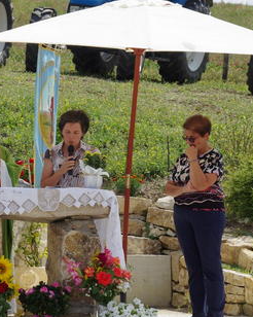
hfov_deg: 7.7
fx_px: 1883
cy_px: 163
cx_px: 15
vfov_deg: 9.6
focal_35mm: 201
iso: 400
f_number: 11
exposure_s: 1/320
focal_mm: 88
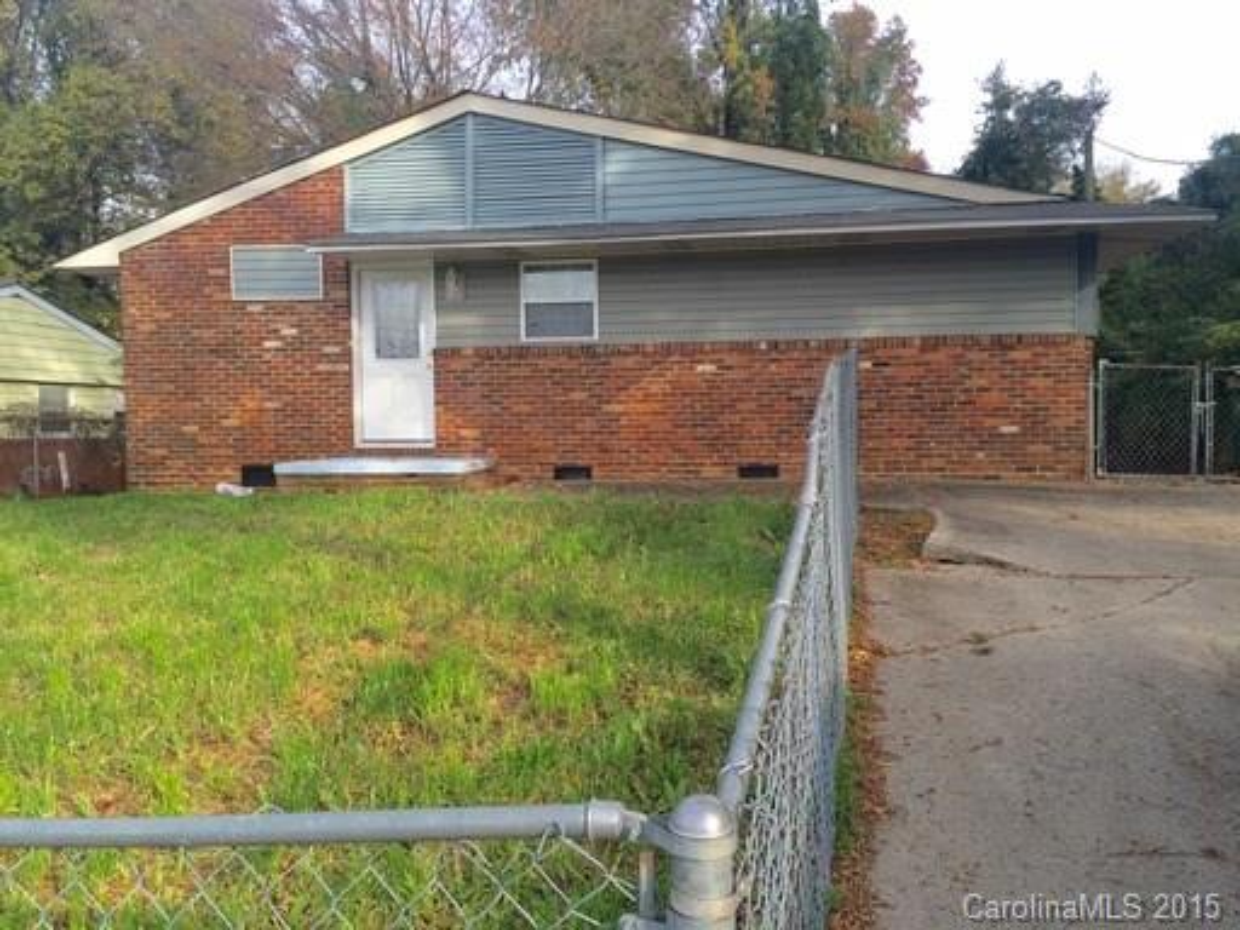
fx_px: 1039
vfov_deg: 48.2
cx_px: 620
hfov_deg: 61.7
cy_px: 465
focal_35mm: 29
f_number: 2.2
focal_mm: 4.15
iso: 32
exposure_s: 1/732
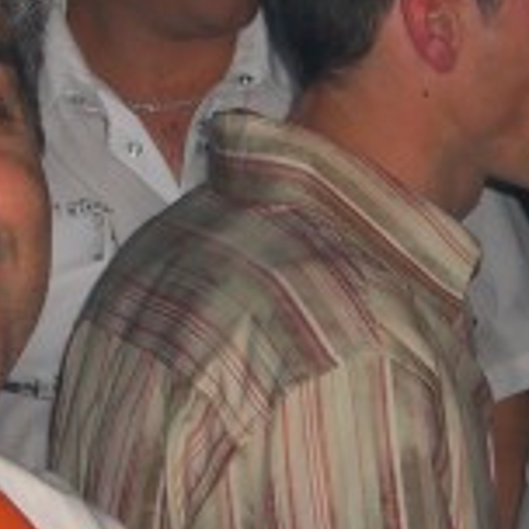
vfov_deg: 6.6
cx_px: 303
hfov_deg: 6.6
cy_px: 390
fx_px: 4599
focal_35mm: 266
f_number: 3.6
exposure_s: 1/60
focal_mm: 11.8
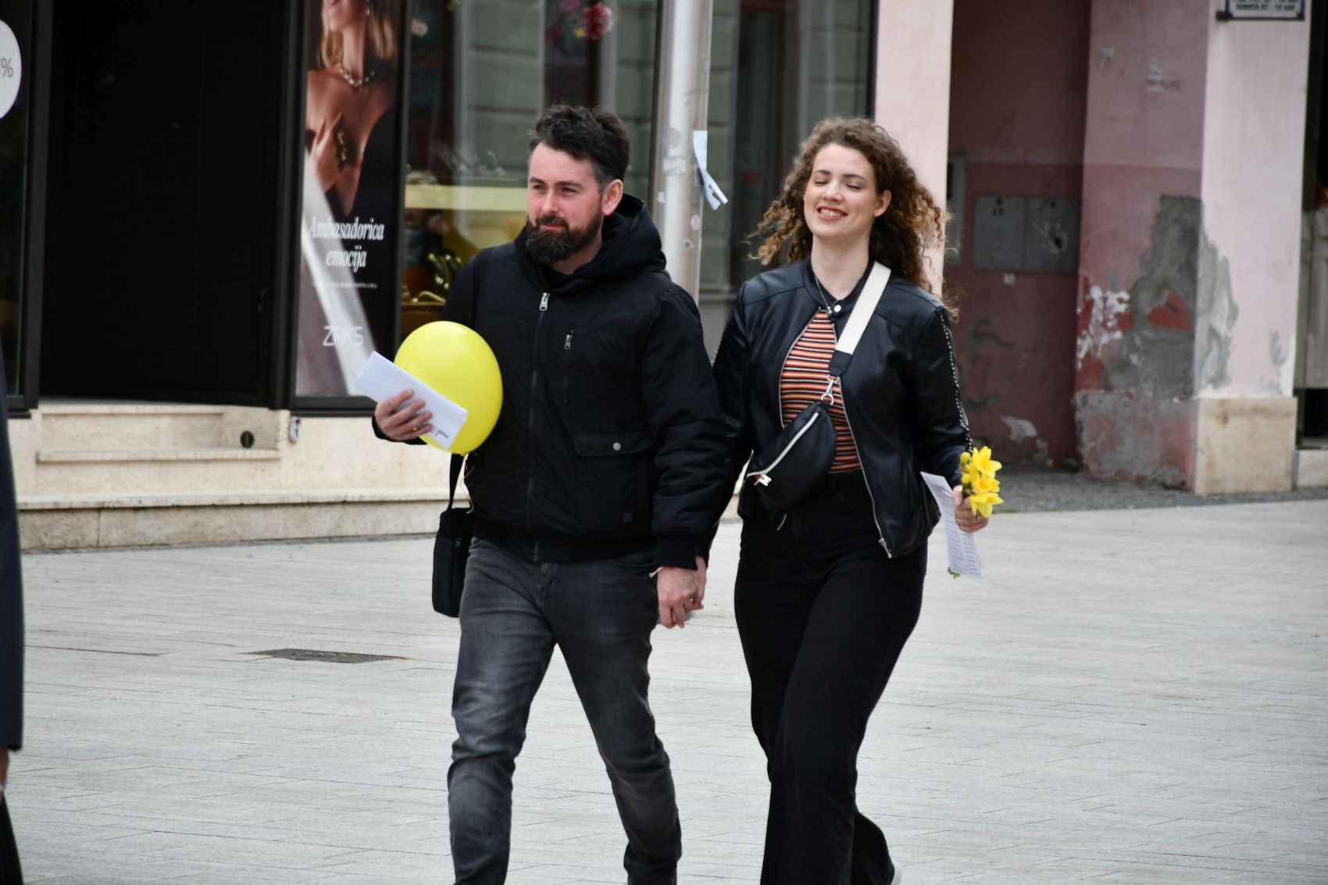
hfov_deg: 9.8
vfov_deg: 6.5
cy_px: 442
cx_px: 664
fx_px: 7745
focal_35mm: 210
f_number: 5.6
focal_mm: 140
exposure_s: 1/500
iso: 320
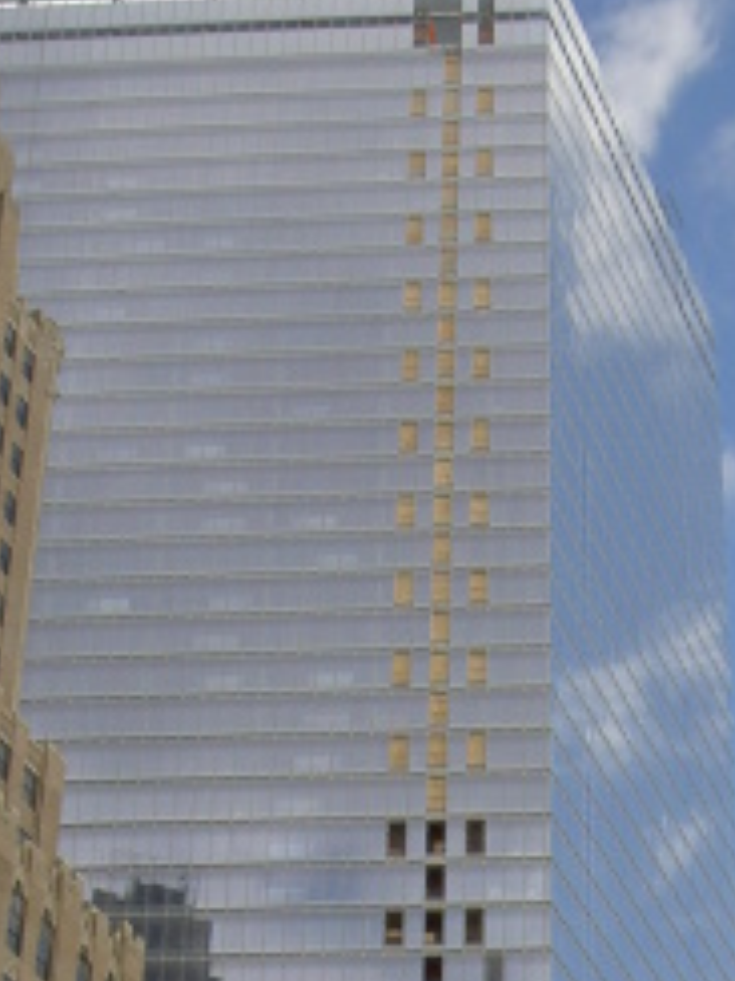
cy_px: 1262
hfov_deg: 16.5
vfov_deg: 20.2
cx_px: 522
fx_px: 2520
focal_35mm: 89
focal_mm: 5.6
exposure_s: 1/250
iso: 50
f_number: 4.7
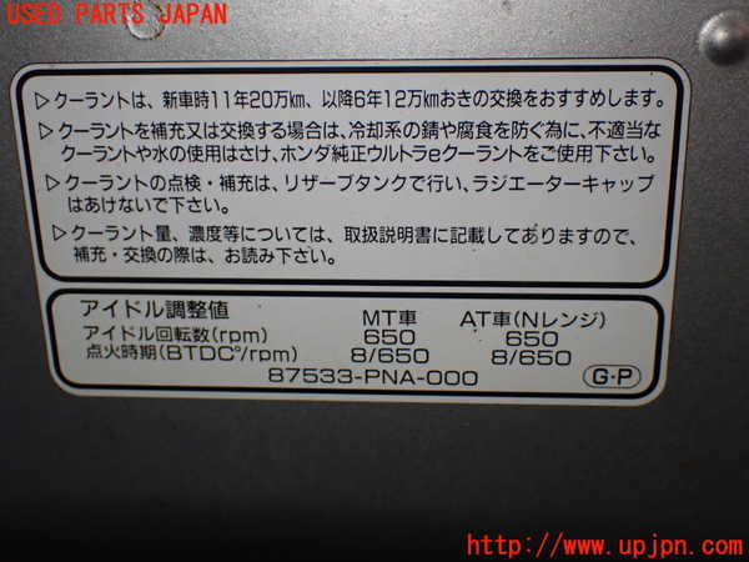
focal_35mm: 47
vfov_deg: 30.9
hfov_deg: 40.4
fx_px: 1017
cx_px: 374
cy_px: 281
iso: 500
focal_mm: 8.4
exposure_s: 1/200
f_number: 3.1
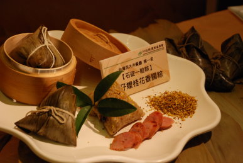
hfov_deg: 19.4
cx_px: 122
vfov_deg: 13.1
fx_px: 710
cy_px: 82
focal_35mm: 105
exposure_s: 1/60
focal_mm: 70
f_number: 5.6
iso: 800
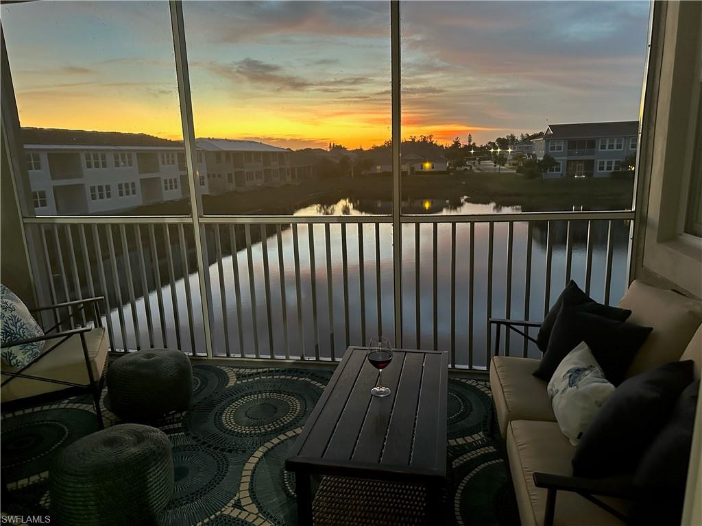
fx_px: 487
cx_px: 351
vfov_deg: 56.8
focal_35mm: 24
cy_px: 263
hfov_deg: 71.6
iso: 800
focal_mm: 6.86
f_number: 1.78
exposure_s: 1/40
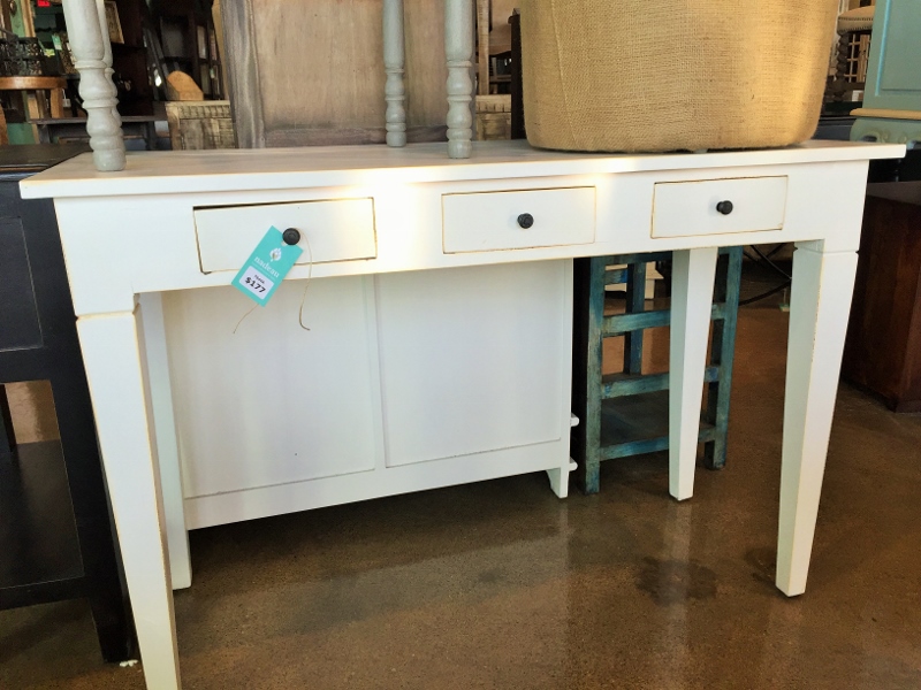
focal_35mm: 29
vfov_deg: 48.2
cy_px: 345
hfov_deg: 61.7
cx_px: 460
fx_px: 772
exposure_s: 1/120
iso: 50
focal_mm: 4.15
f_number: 2.2
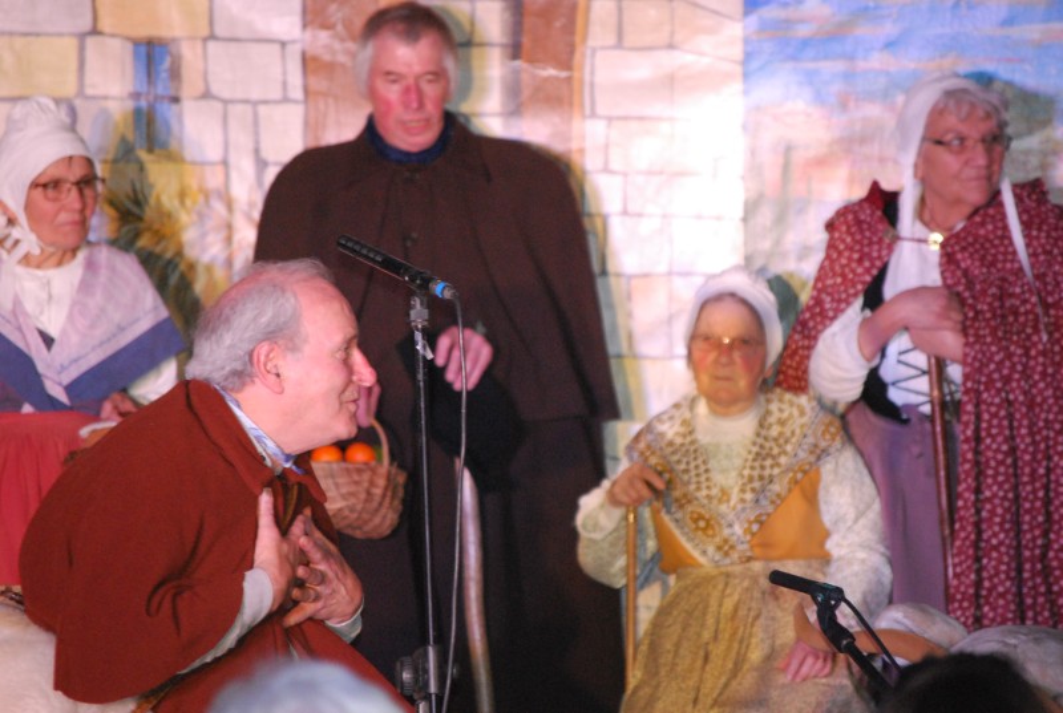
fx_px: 7101
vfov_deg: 5.8
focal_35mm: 240
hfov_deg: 8.6
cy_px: 356
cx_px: 532
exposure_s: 1/60
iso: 1600
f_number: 5.3
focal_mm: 160
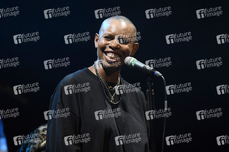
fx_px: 1144
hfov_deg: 11.4
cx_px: 114
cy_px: 76
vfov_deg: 7.6
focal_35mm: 180
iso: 2000
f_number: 3.5
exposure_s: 1/250
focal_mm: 180
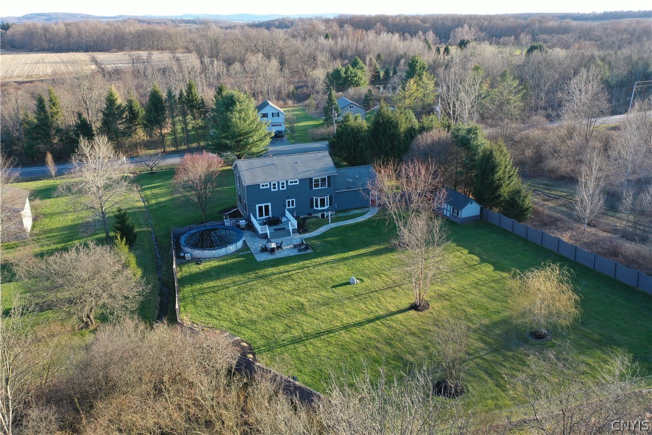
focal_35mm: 28
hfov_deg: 65.5
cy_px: 218
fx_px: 507
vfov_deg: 46.4
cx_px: 326
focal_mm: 10.26
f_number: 2.8
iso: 100
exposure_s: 1/320
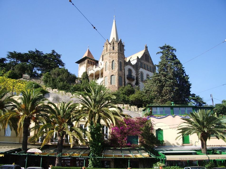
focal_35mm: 35
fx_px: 228
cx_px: 113
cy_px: 84
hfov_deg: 52.6
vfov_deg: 40.7
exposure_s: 1/250
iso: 50
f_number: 4.3
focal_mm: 5.8
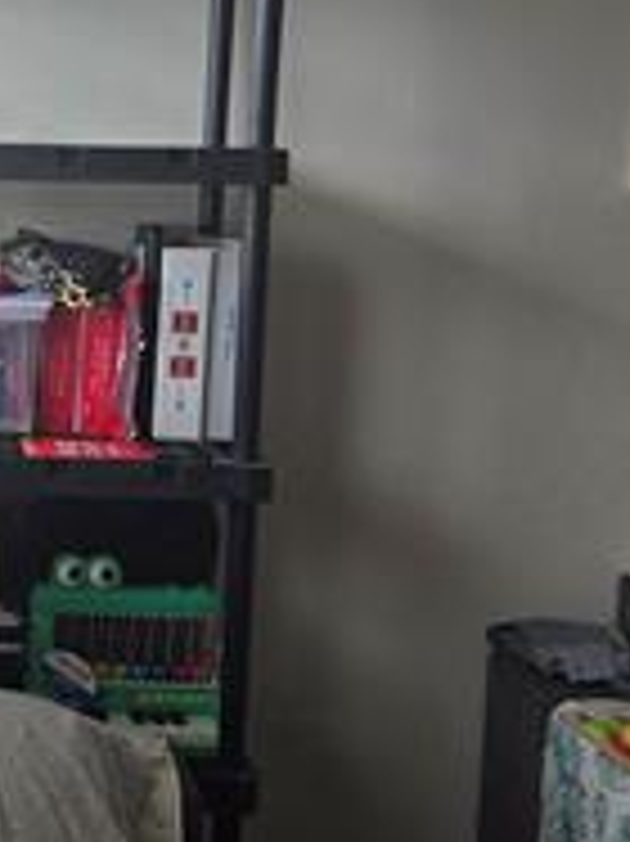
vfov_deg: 32.5
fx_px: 1433
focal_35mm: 59
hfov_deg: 22.6
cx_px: -144
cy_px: 288
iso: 25
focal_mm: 5.4
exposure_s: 1/60
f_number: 1.8
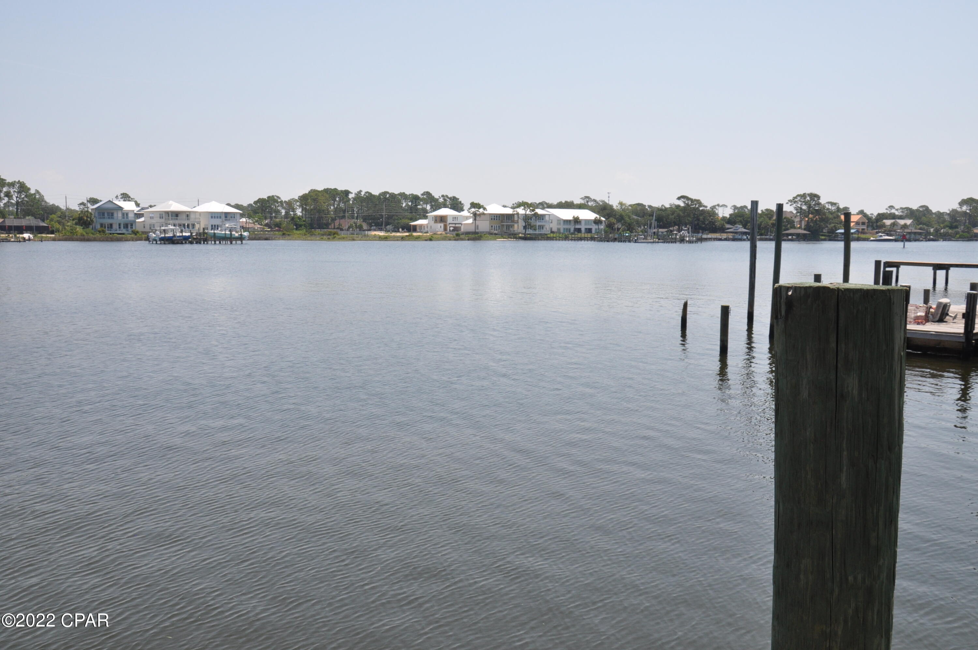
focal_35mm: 33
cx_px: 489
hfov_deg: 57.3
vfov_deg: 39.9
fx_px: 895
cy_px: 325
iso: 400
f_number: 11
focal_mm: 22
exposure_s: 1/500
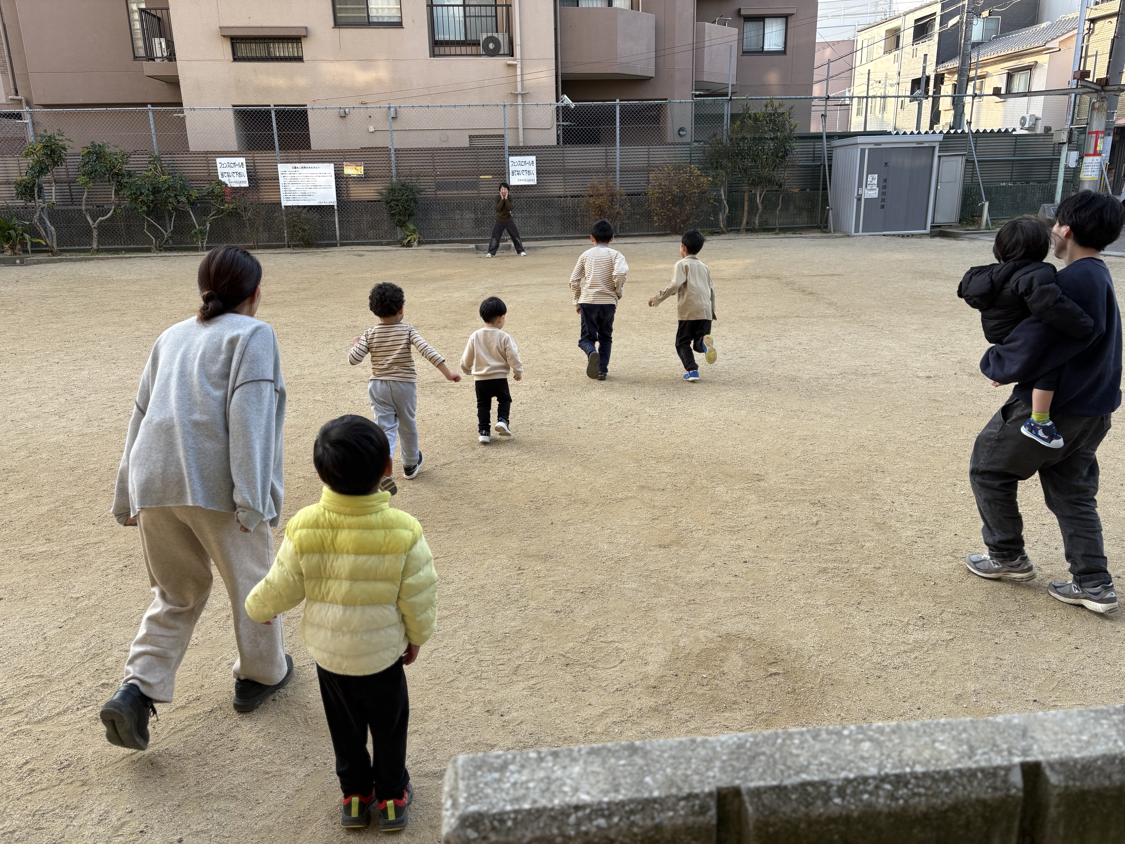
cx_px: 562
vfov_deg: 53.1
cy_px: 422
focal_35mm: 26
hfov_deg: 67.3
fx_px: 845
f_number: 1.6
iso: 50
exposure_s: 1/379
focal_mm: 5.96
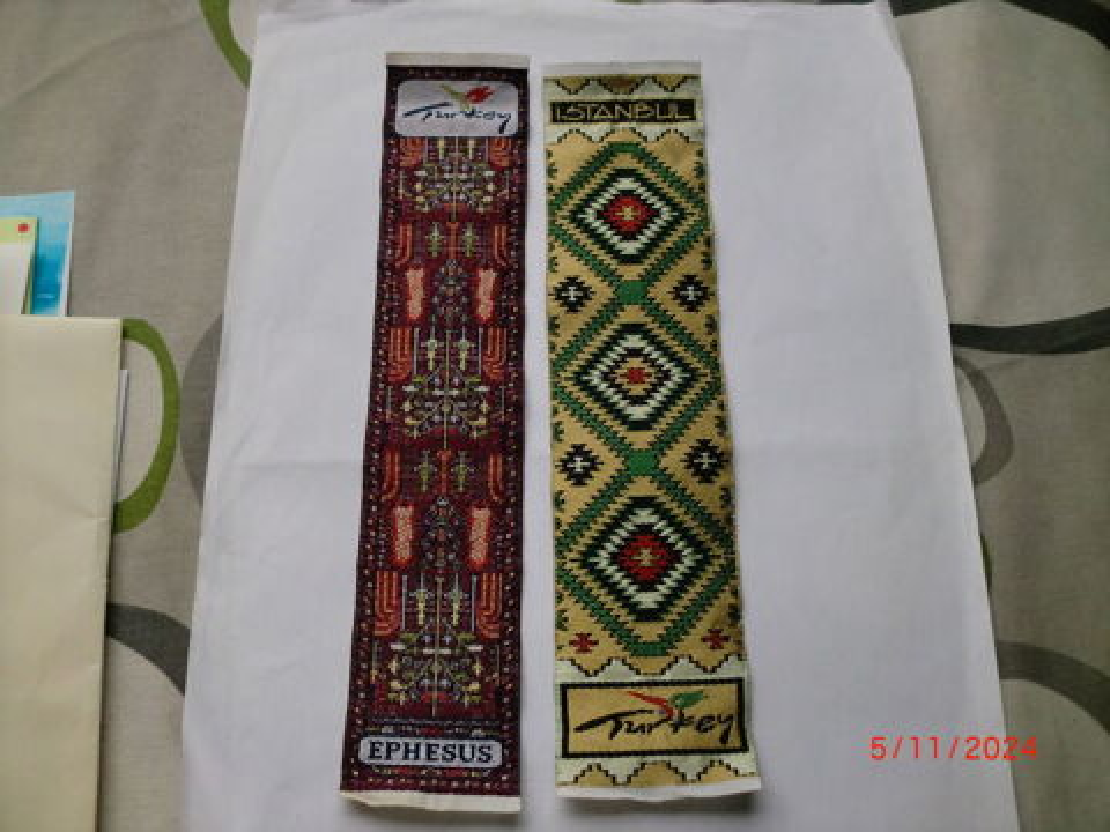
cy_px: 416
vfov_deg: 40.7
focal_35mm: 35
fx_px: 1122
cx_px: 555
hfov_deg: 52.6
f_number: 3.1
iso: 250
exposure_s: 1/60
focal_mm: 6.3
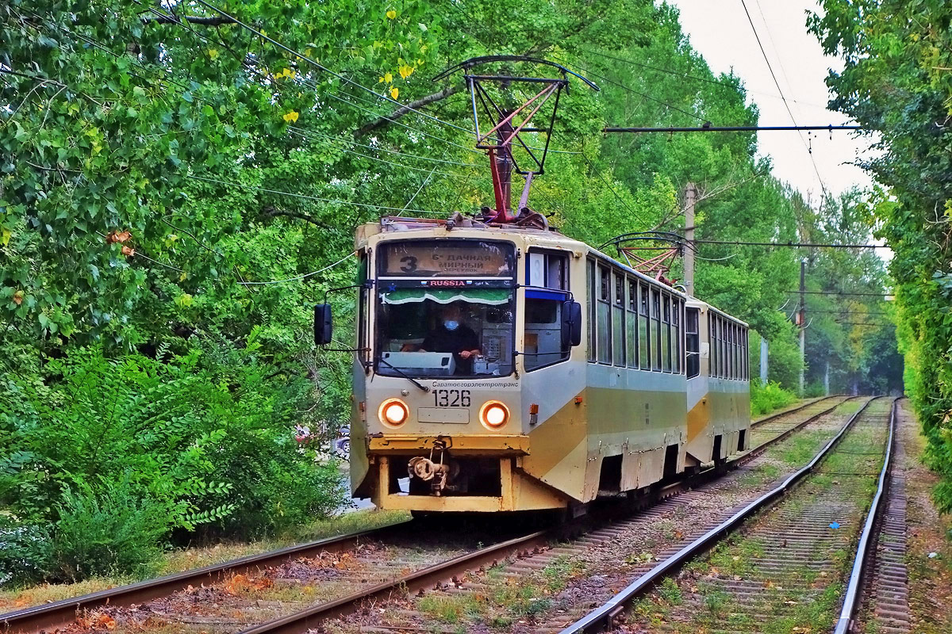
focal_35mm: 85
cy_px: 317
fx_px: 2248
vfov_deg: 16.1
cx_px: 476
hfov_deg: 23.9
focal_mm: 31.48
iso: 250
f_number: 4.5
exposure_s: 1/100
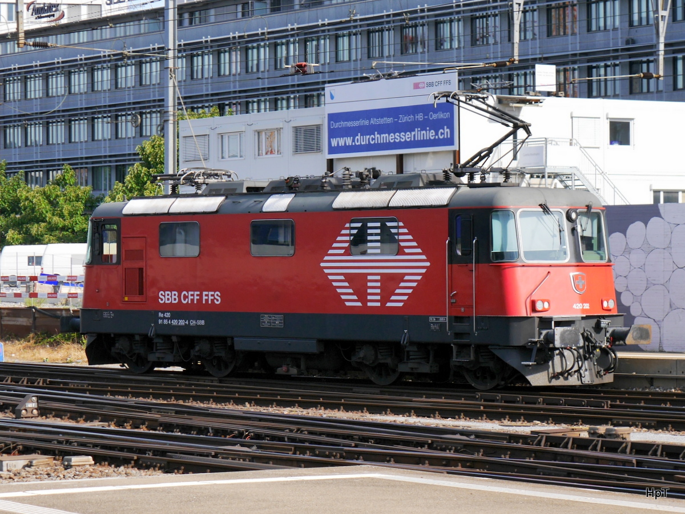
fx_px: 1782
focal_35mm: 90
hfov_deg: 21.8
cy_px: 257
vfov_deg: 16.4
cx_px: 342
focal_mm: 45
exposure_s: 1/400
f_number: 5.6
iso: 160
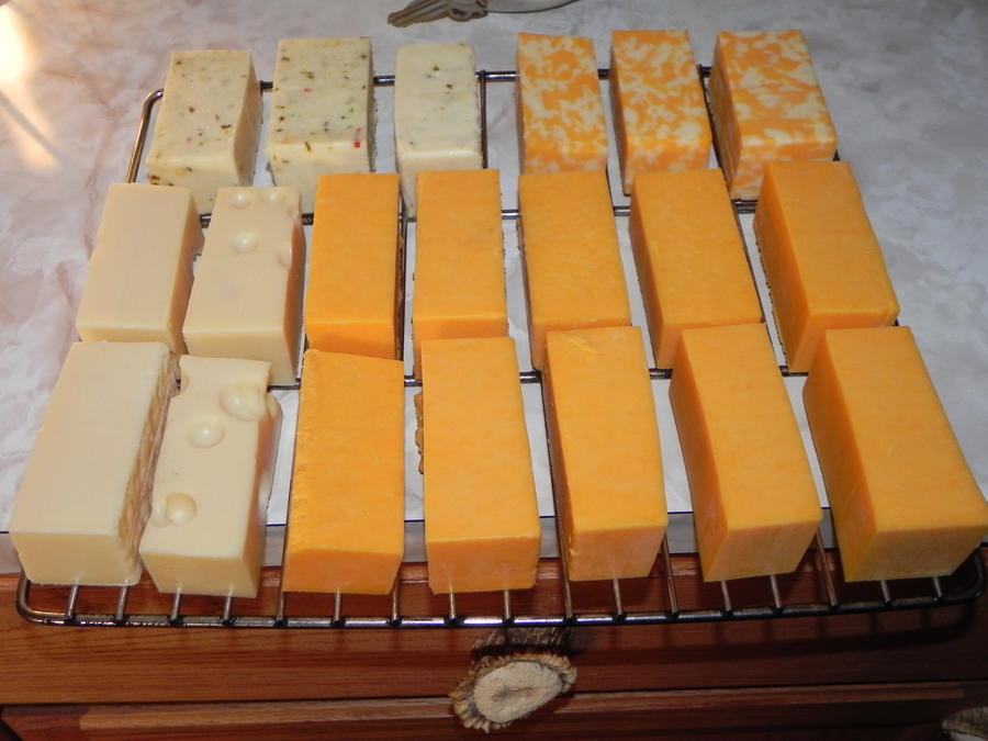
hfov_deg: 50.1
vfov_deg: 38.7
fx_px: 1056
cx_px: 494
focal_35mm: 37
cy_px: 370
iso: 200
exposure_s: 1/30
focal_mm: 6.6
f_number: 3.2
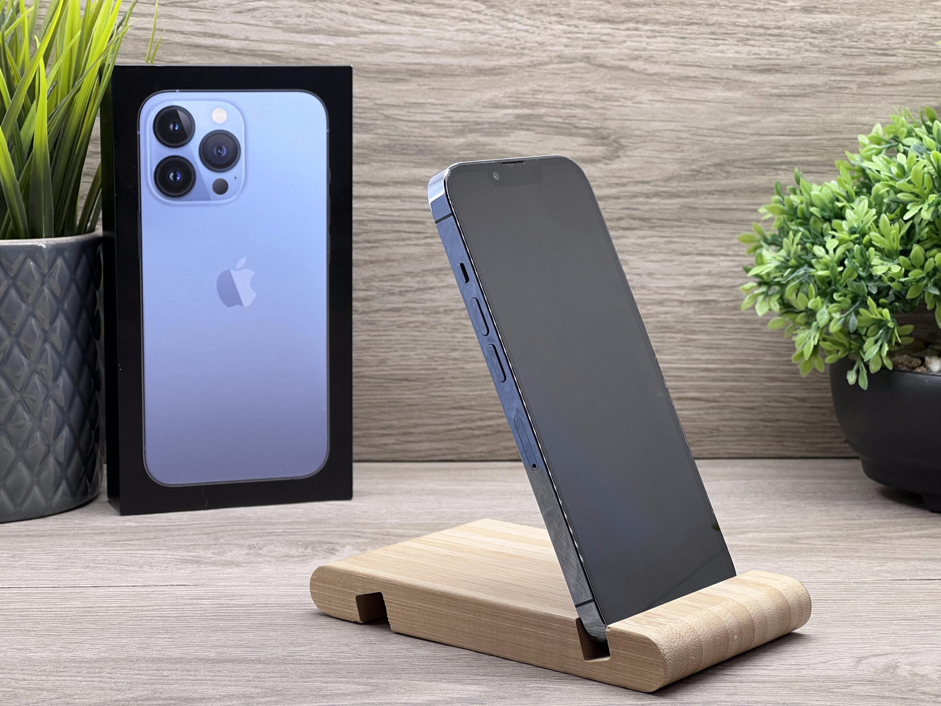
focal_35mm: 77
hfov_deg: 25.3
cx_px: 470
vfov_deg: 19.1
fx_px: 2093
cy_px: 353
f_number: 2.8
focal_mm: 9
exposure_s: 1/100
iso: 100
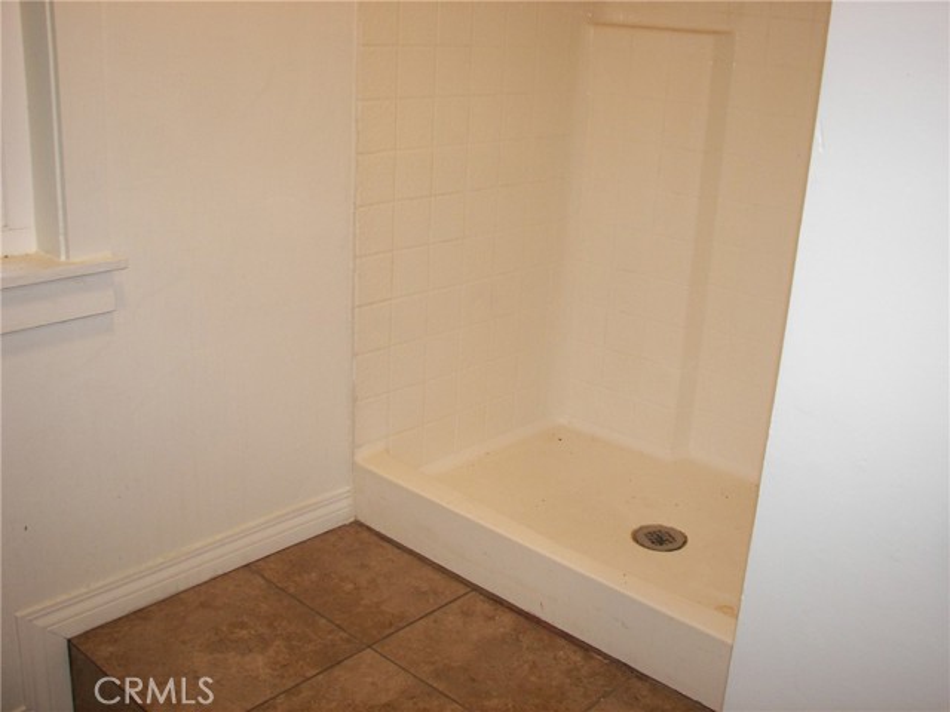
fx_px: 988
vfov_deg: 39.7
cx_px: 475
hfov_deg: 51.4
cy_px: 356
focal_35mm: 36
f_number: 2.8
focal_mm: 6
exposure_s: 1/30
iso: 100
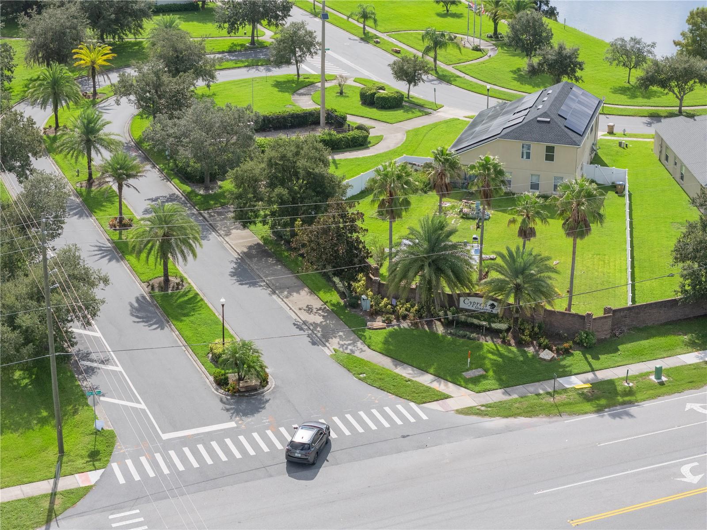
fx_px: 1430
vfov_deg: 21.0
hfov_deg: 27.8
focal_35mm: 70
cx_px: 354
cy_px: 265
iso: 100
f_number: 2.8
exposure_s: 1/1000
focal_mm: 19.35
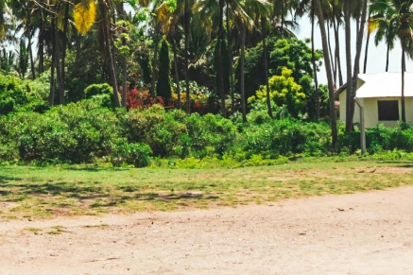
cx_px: 116
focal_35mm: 103
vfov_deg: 12.7
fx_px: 1181
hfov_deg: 19.7
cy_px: -115
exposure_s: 1/180
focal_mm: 20.3
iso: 200
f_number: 10
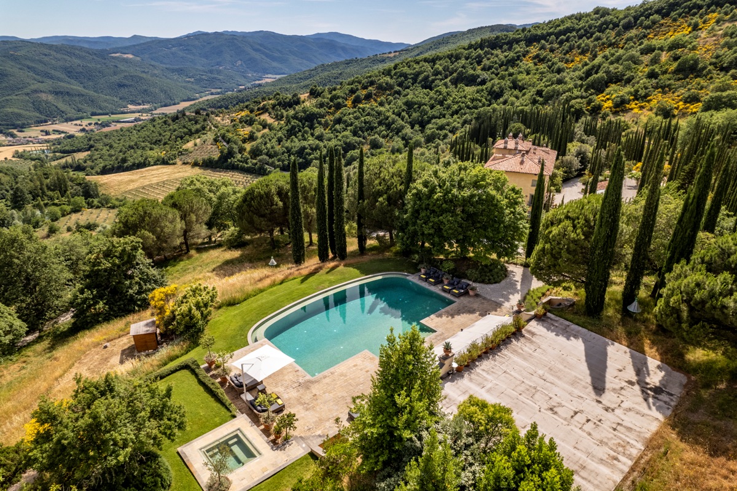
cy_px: 246
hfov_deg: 78.6
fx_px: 450
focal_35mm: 22
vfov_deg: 57.2
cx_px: 368
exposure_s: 1/80
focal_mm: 8.38
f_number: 2.8
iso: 100
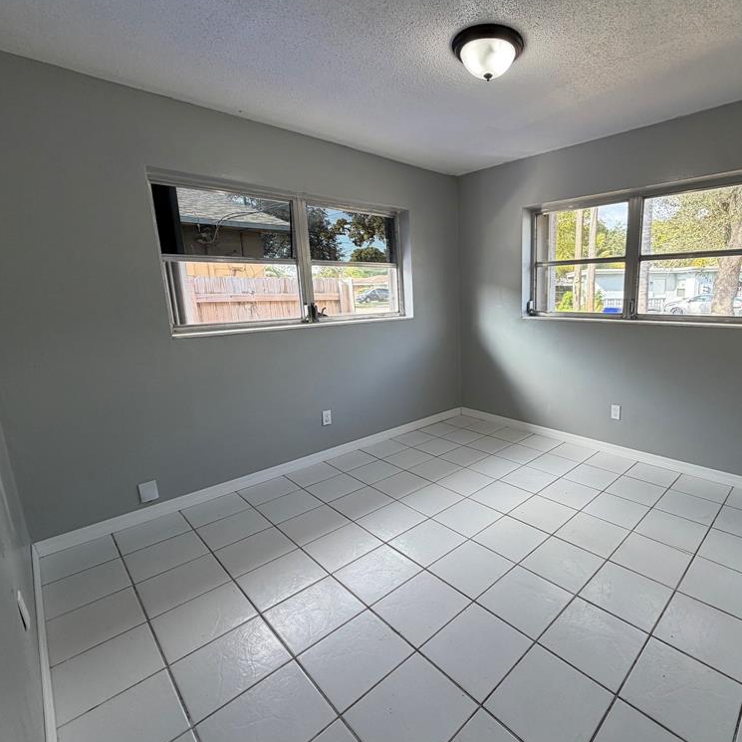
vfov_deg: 84.0
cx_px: 479
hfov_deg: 81.8
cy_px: 370
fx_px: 412
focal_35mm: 17
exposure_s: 1/129
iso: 50
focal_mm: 2.22
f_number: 2.2
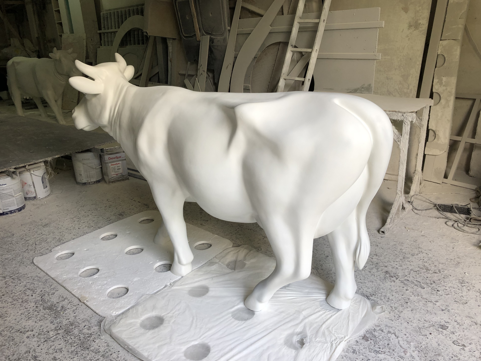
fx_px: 403
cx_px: 247
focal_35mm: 29
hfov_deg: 61.6
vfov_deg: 48.2
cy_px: 179
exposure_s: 1/50
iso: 25
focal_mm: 3.99
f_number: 1.8
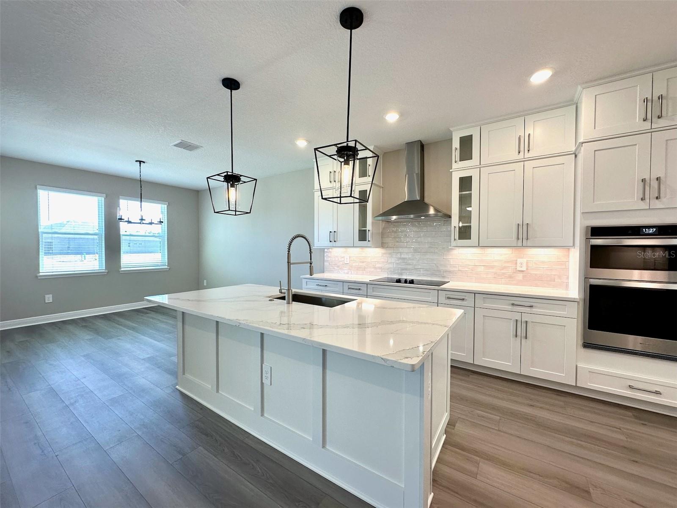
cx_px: 338
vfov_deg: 85.7
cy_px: 254
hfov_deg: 102.1
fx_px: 274
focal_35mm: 14
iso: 80
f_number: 2.2
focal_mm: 2.22
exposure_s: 1/120
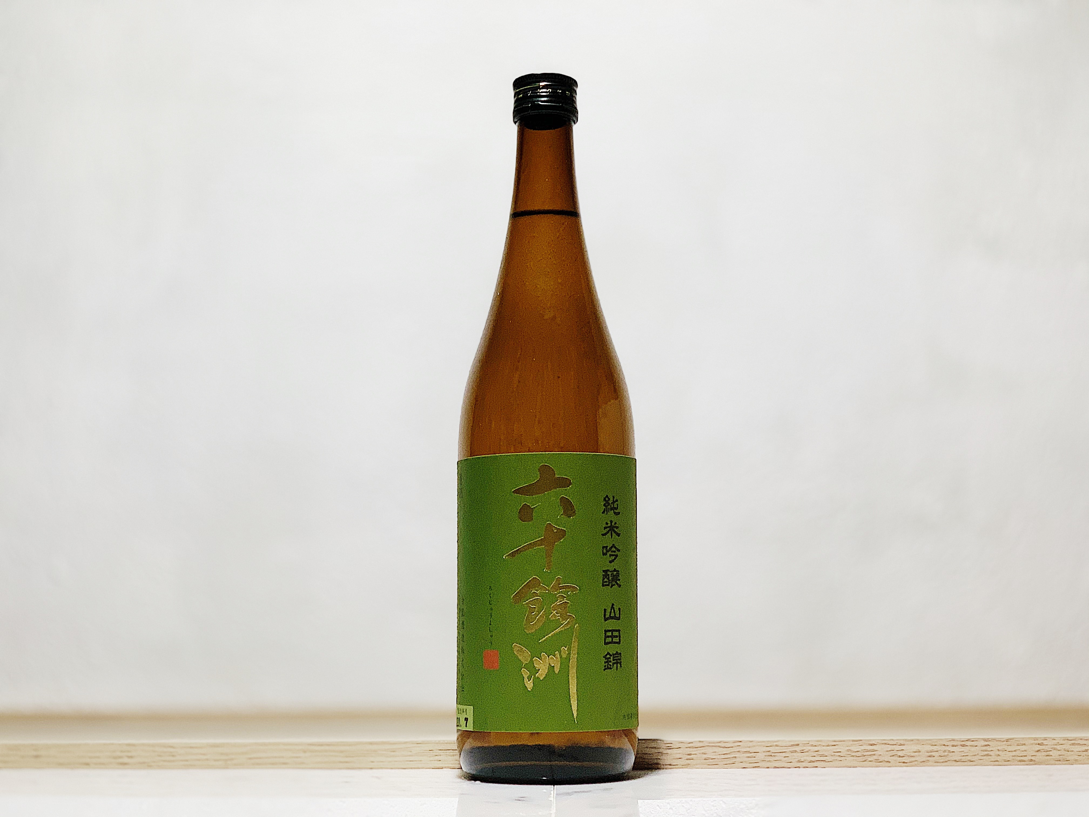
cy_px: 408
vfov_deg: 28.0
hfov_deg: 36.8
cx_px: 544
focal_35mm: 52
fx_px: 1636
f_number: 2.4
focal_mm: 6
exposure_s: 1/122
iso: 100
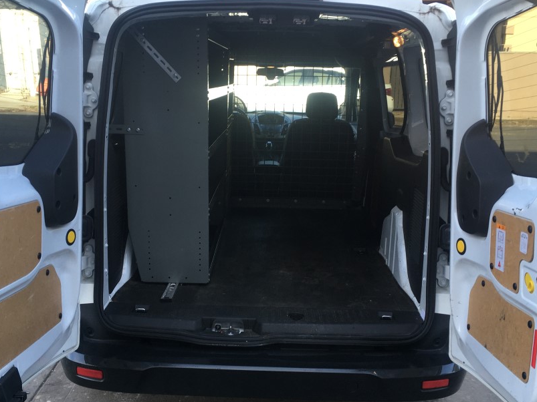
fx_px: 574
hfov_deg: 50.1
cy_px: 208
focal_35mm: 37
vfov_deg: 38.7
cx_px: 259
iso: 25
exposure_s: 1/131
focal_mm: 4.15
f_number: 2.2
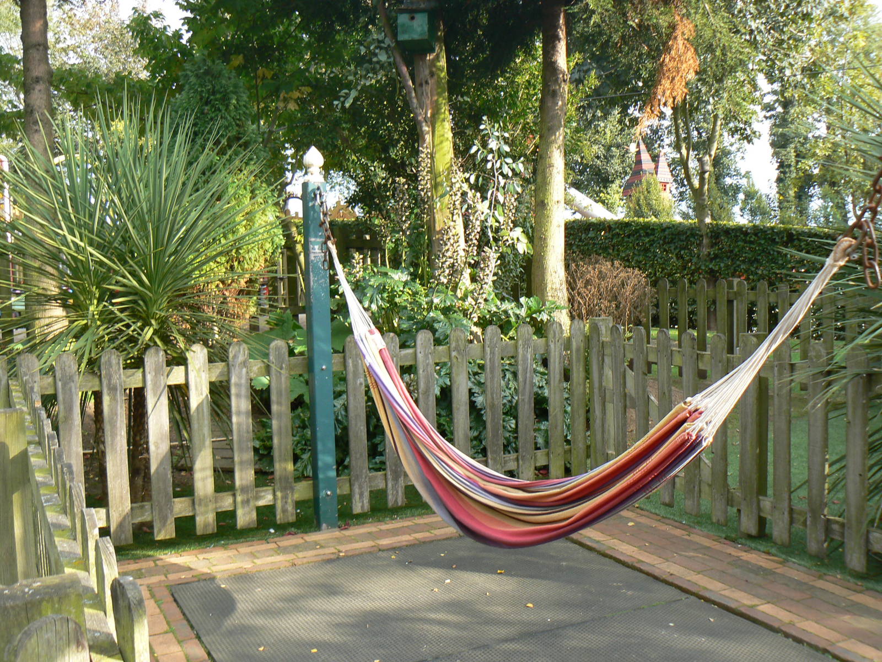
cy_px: 331
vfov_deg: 39.7
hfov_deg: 51.4
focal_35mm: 36
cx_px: 441
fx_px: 917
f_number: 4.5
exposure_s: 1/100
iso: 80
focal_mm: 6
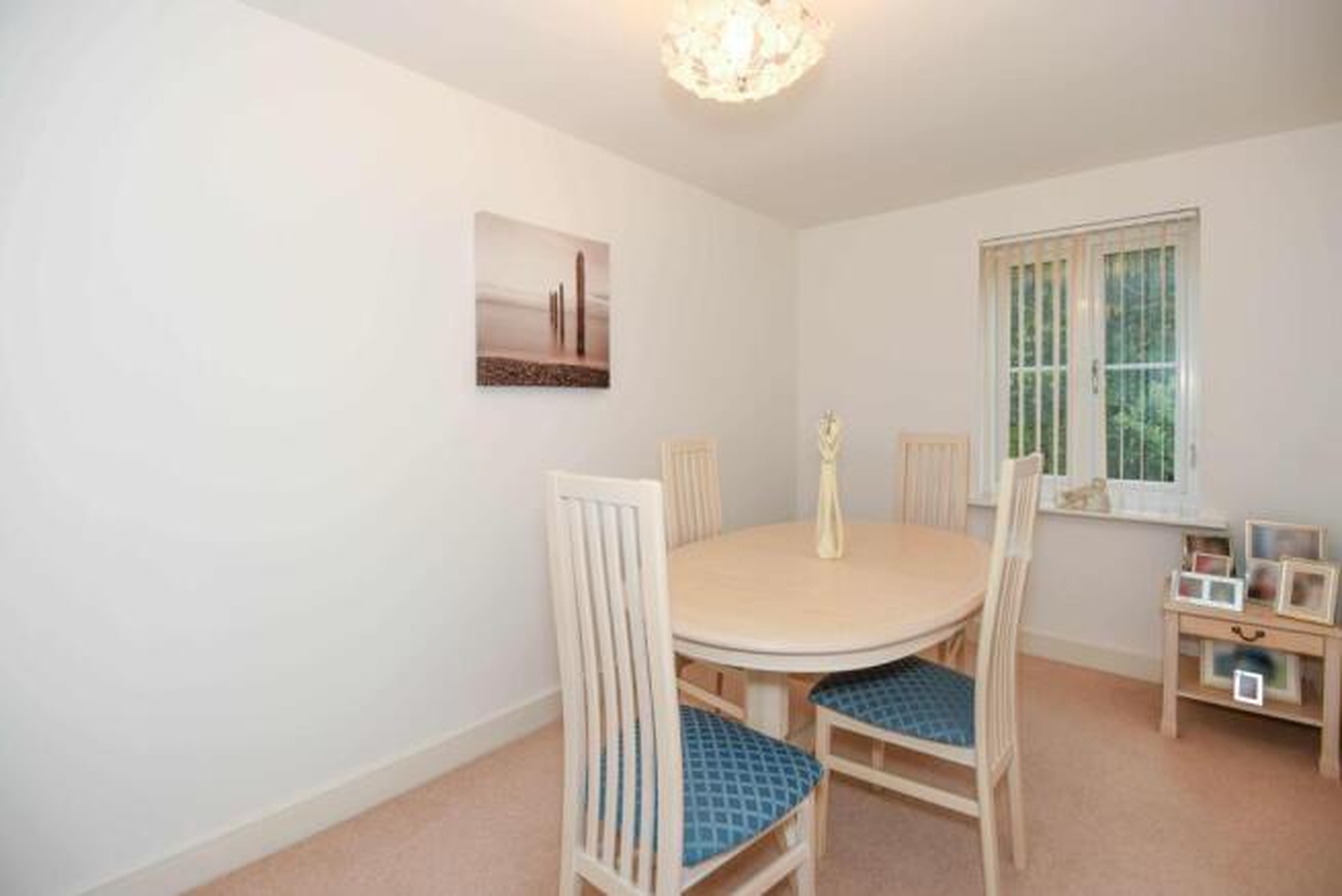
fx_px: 597
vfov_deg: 73.8
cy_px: 448
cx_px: 671
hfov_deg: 96.7
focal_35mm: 16
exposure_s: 1/80
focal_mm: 16
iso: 250
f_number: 6.3
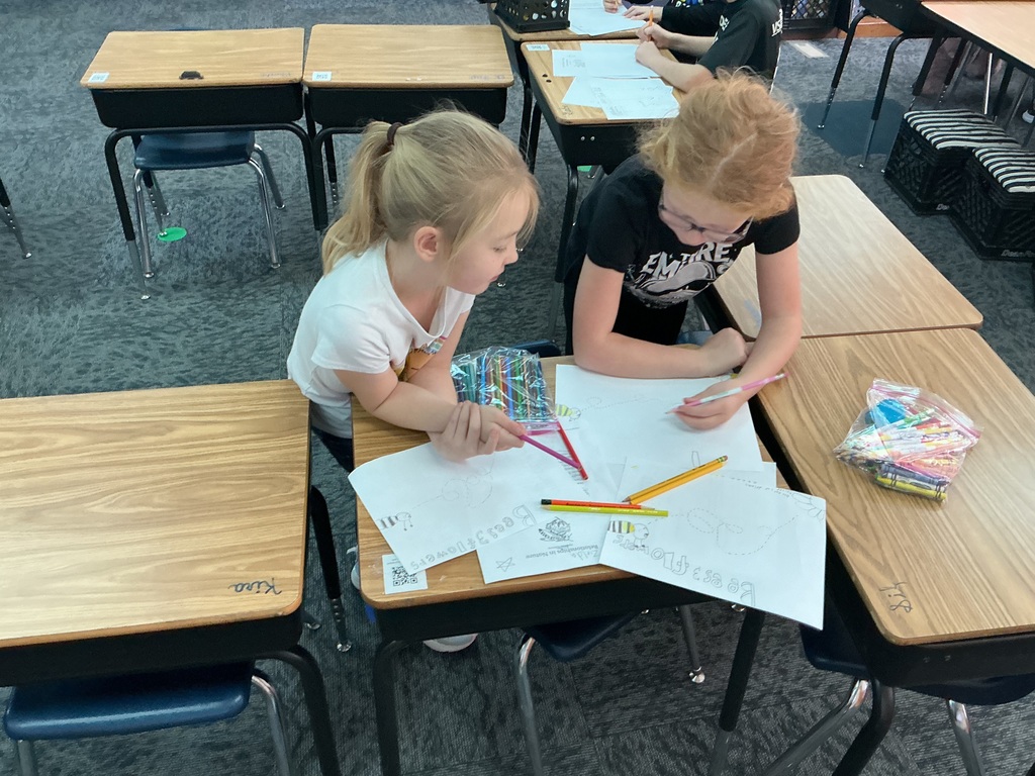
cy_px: 388
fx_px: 867
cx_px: 518
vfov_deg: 48.2
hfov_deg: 61.7
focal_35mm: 29
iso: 125
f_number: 1.8
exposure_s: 1/60
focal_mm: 3
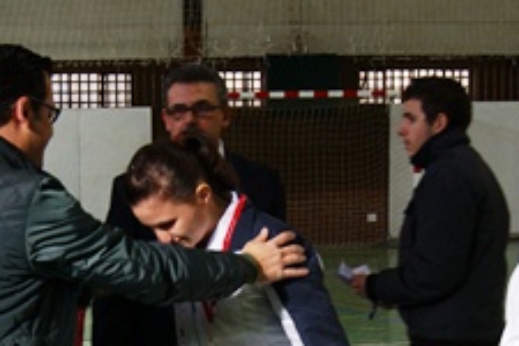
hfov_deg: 16.0
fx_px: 1845
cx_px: 148
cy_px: 415
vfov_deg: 10.5
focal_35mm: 128
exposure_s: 1/60
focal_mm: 30
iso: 100
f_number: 5
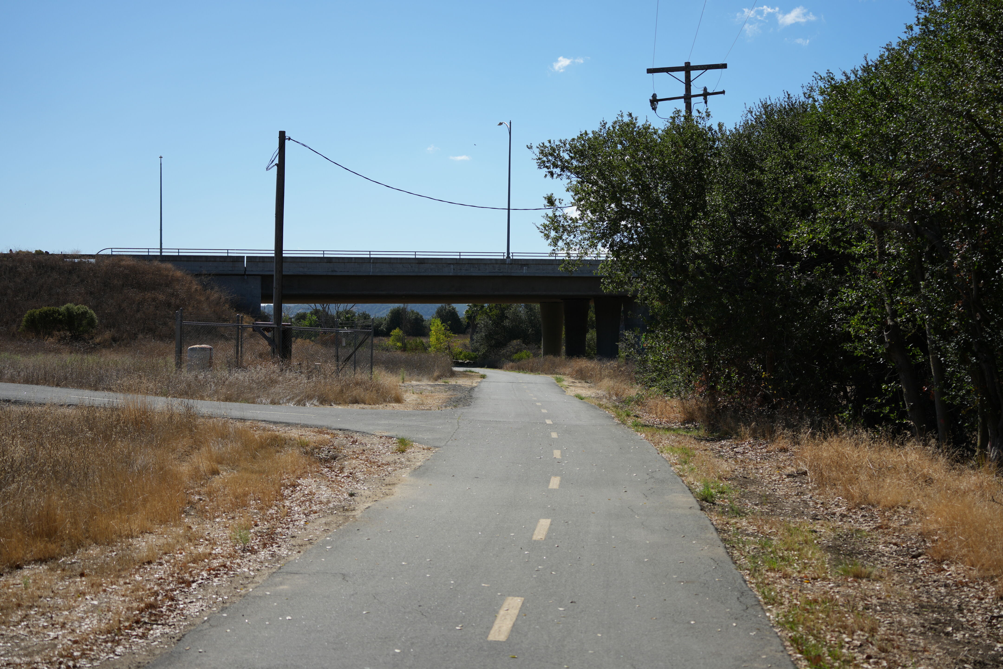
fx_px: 1393
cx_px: 502
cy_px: 334
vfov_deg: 27.0
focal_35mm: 50
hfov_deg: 39.6
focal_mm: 50
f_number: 4.5
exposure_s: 1/1600
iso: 160
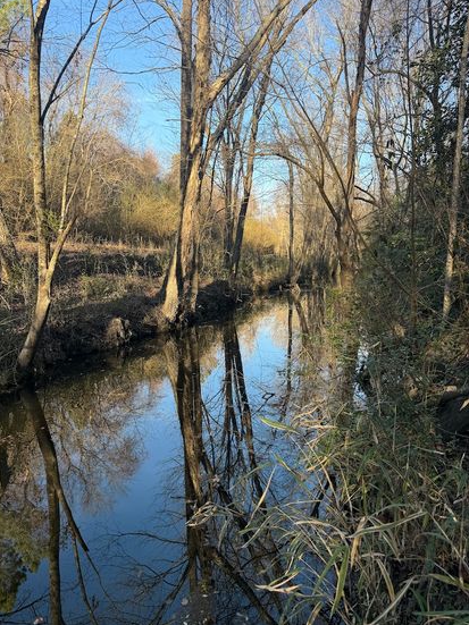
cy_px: 302
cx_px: 225
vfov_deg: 69.4
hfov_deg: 54.8
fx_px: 452
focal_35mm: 25
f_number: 1.78
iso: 100
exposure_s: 1/955
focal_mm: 6.76
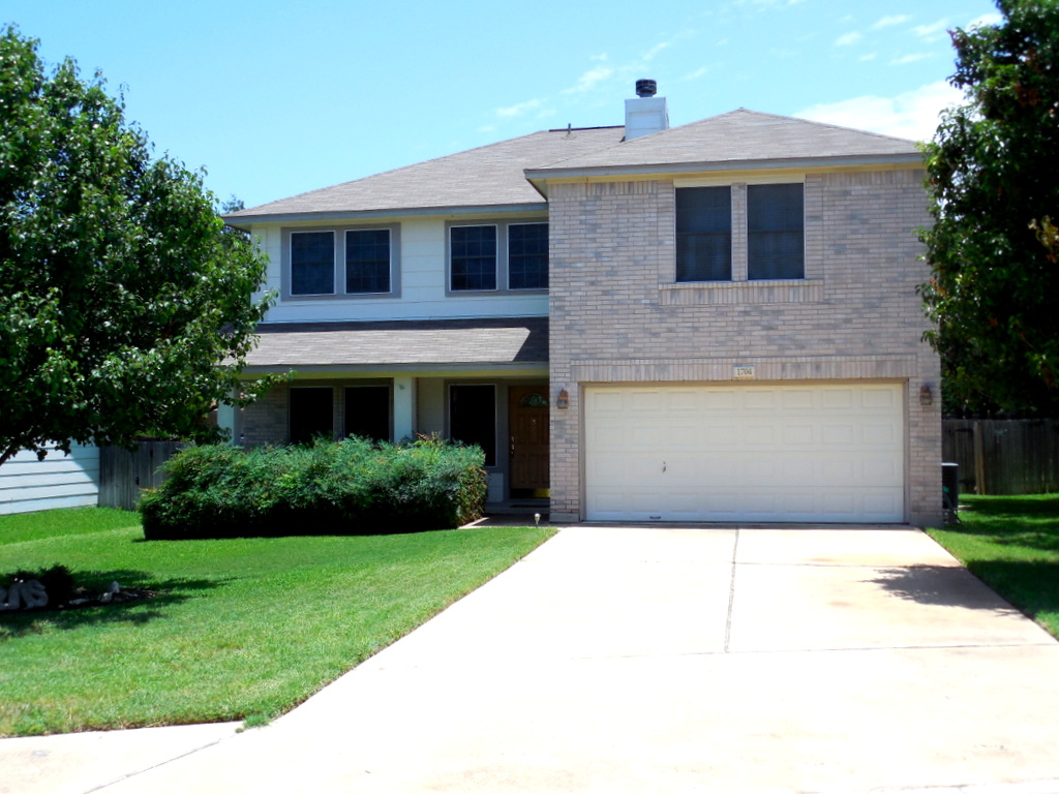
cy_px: 397
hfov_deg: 47.9
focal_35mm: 39
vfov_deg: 36.8
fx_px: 1193
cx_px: 530
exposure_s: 1/640
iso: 125
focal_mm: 7
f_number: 3.8
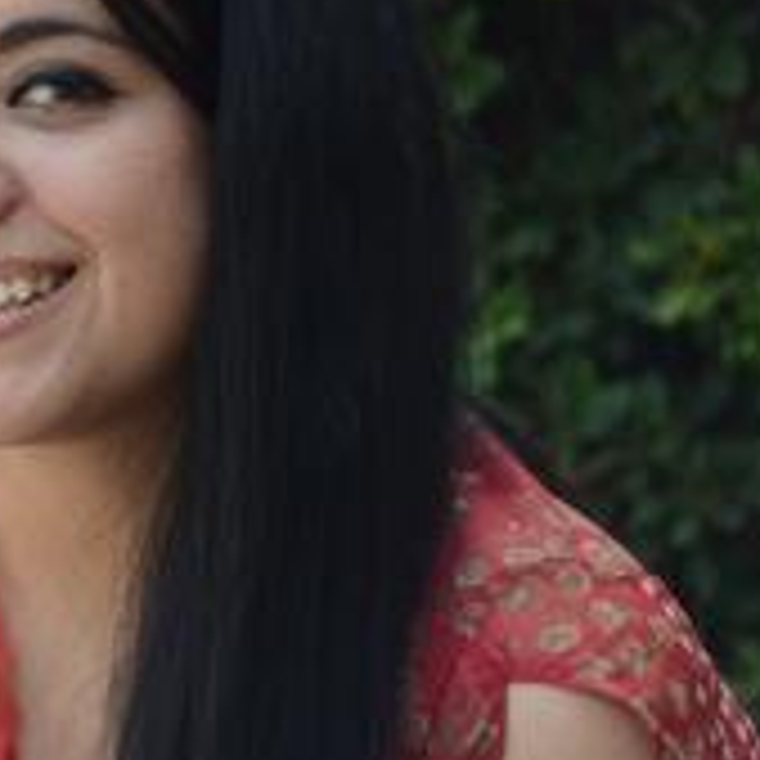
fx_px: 4670
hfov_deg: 9.2
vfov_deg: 9.3
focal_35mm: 188
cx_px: -171
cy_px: 313
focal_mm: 50
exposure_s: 1/1000
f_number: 1.8
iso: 125
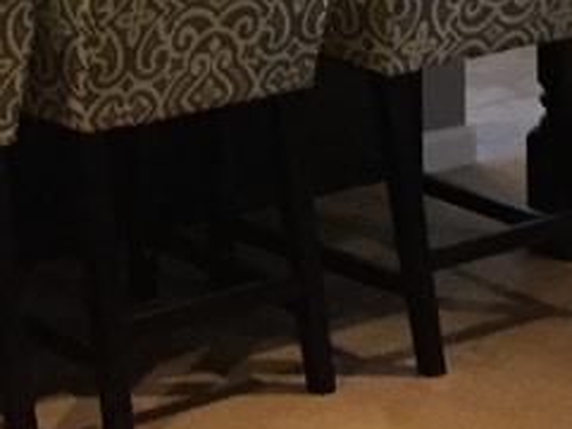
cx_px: -108
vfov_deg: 8.4
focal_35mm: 161
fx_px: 2660
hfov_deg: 12.0
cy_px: -646
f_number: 2.2
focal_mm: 4.15
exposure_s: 1/30
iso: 160
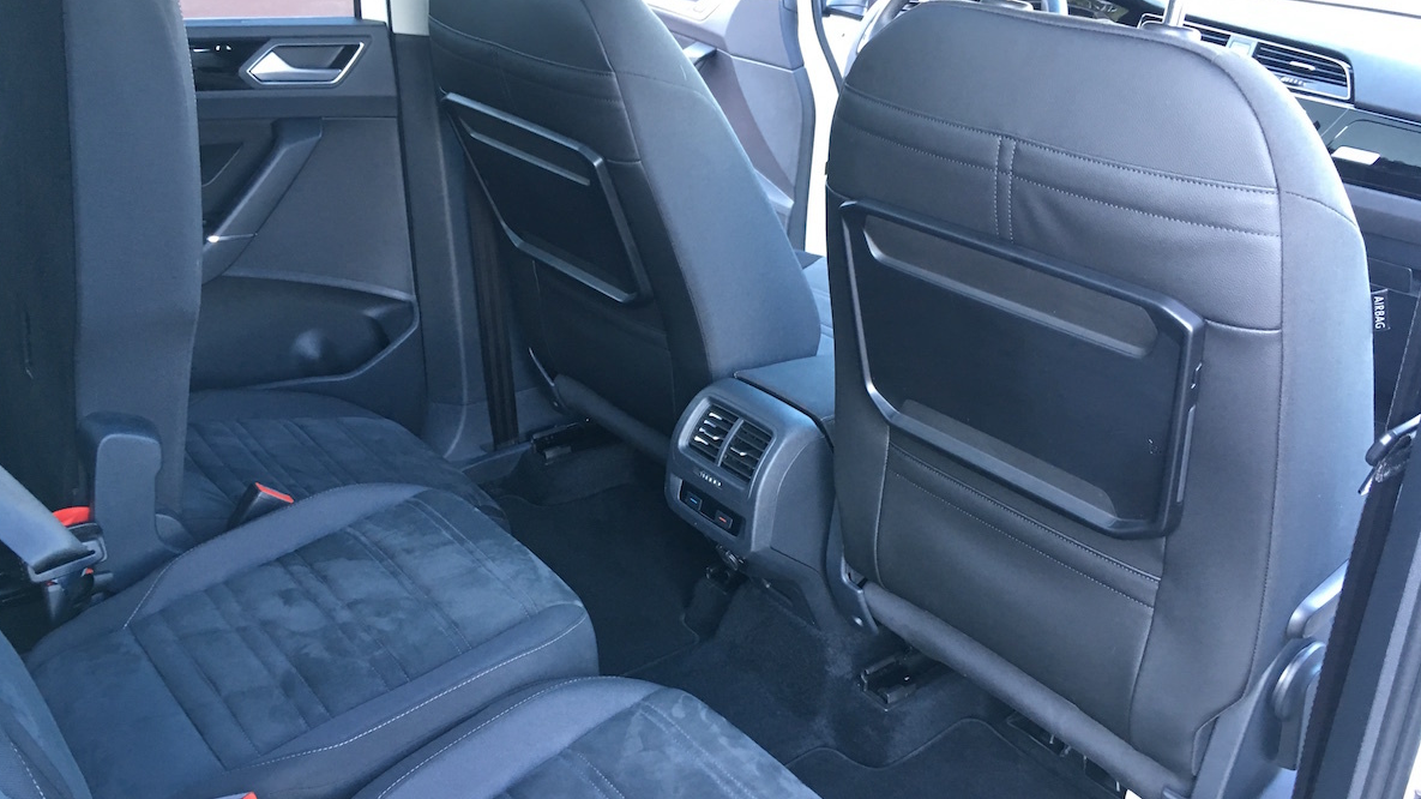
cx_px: 711
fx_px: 1205
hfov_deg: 61.0
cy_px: 456
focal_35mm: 32
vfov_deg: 36.6
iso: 125
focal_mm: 4.15
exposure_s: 1/33
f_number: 2.2
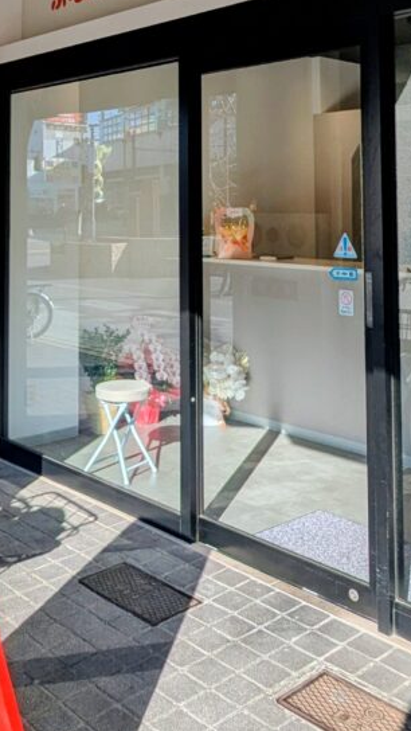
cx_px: 118
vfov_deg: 47.2
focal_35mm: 41
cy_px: 165
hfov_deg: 28.7
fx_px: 794
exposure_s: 1/2381
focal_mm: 2.35
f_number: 2.2
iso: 48
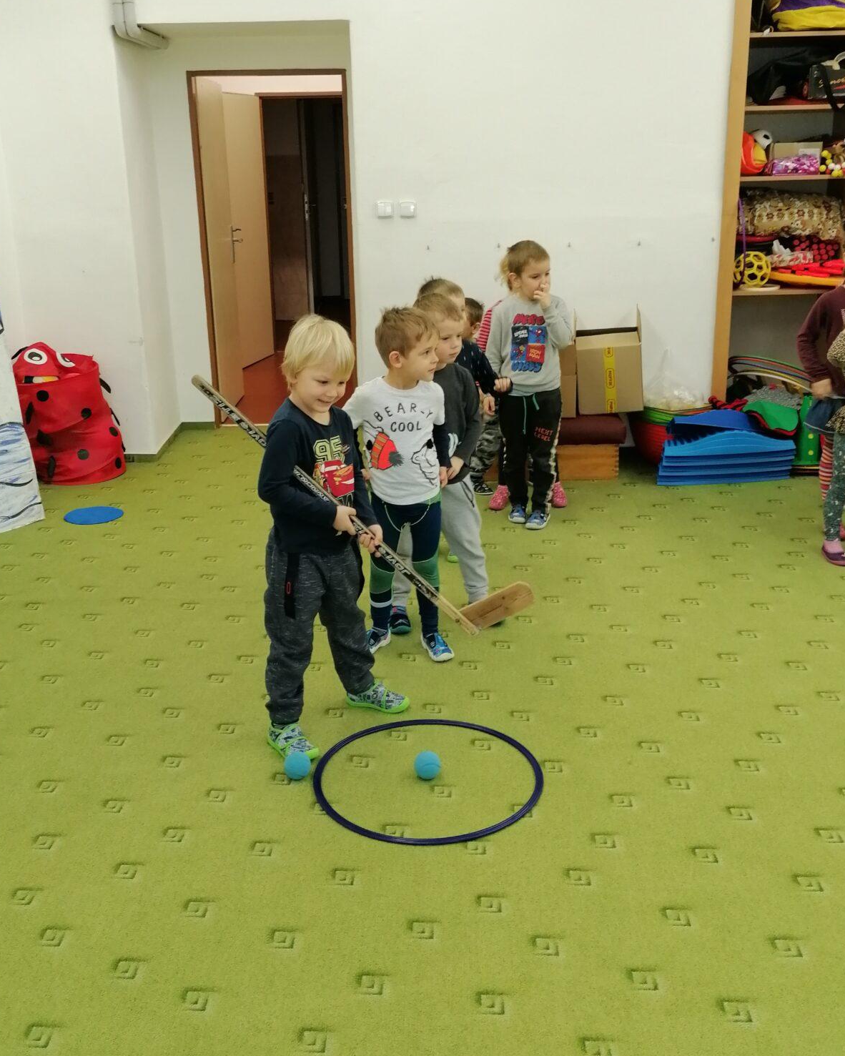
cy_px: 495
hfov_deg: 40.1
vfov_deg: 49.0
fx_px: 1156
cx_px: 419
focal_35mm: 37
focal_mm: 4.75
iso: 160
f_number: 1.8
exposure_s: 1/50
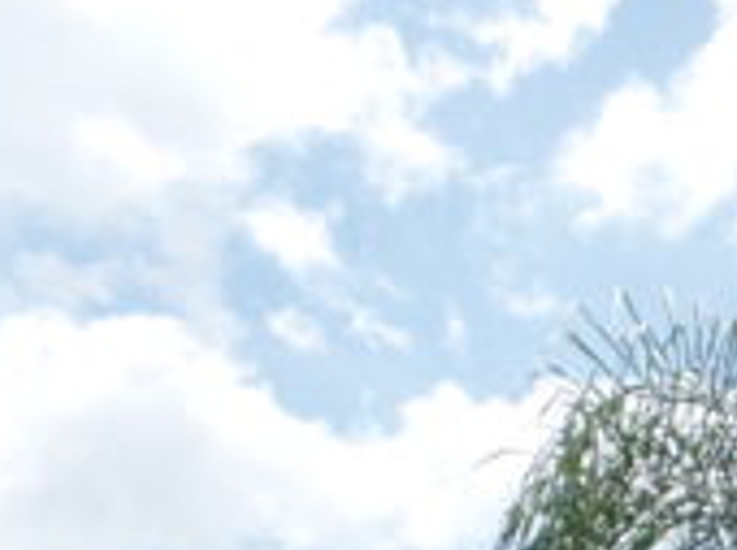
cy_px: 1221
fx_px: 2211
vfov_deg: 12.0
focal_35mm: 104
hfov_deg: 15.1
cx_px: 1504
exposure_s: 1/750
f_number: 3.5
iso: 80
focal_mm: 4.1
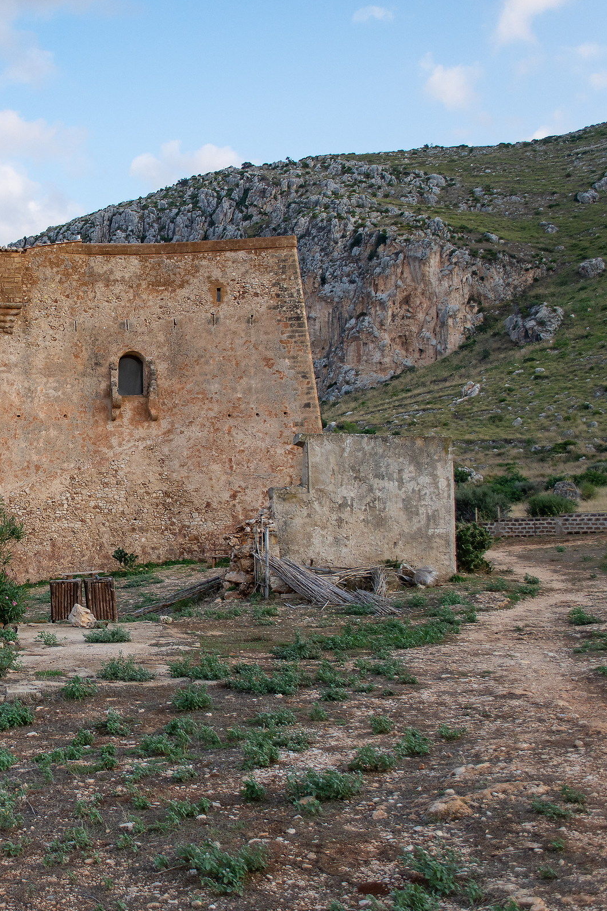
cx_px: 36
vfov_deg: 39.6
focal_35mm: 50
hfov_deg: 25.9
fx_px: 1264
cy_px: 459
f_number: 3.8
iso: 400
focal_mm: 22
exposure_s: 1/1000
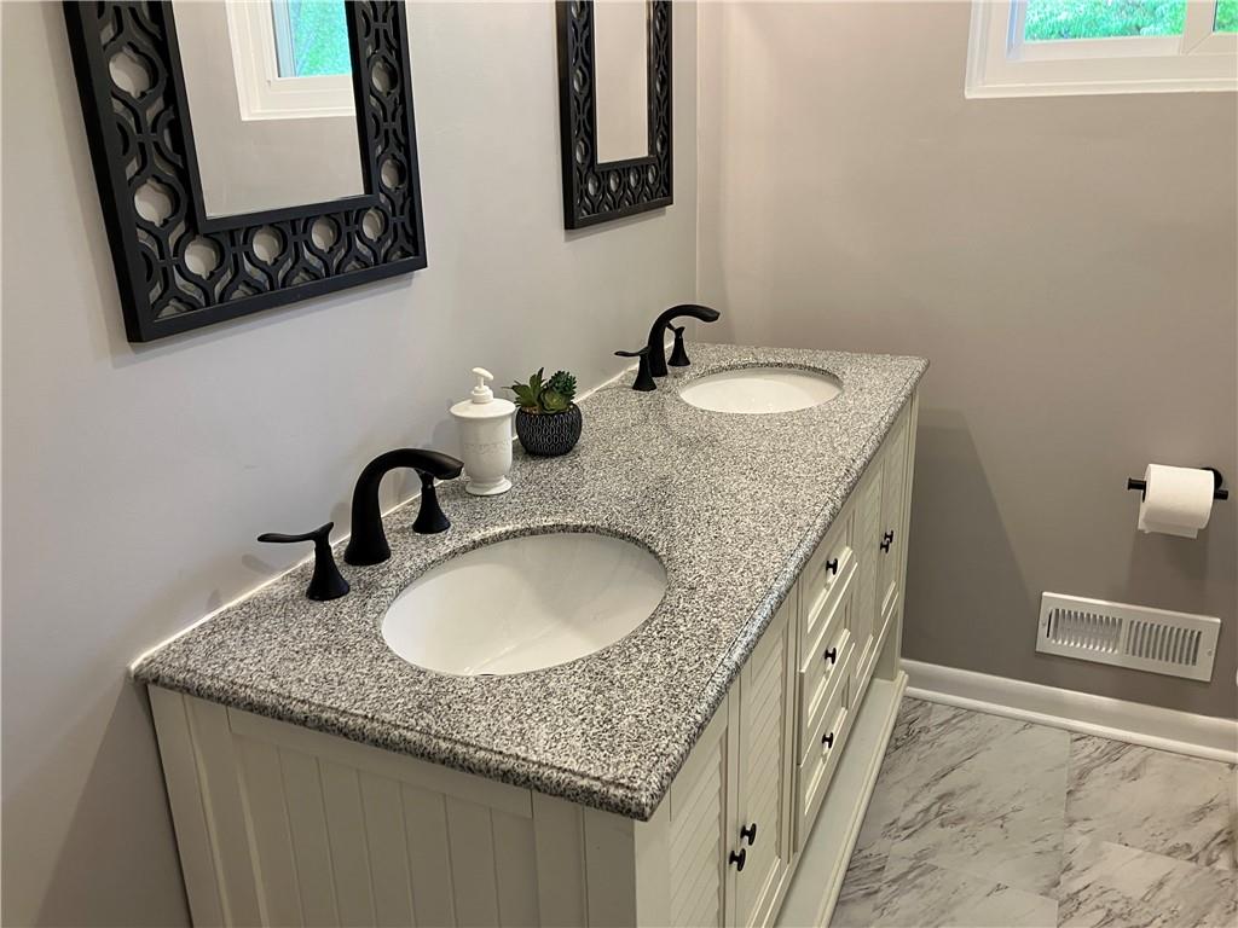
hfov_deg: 63.4
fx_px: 1001
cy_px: 464
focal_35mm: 28
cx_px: 619
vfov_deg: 49.7
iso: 80
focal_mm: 3.99
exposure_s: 1/60
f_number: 1.8
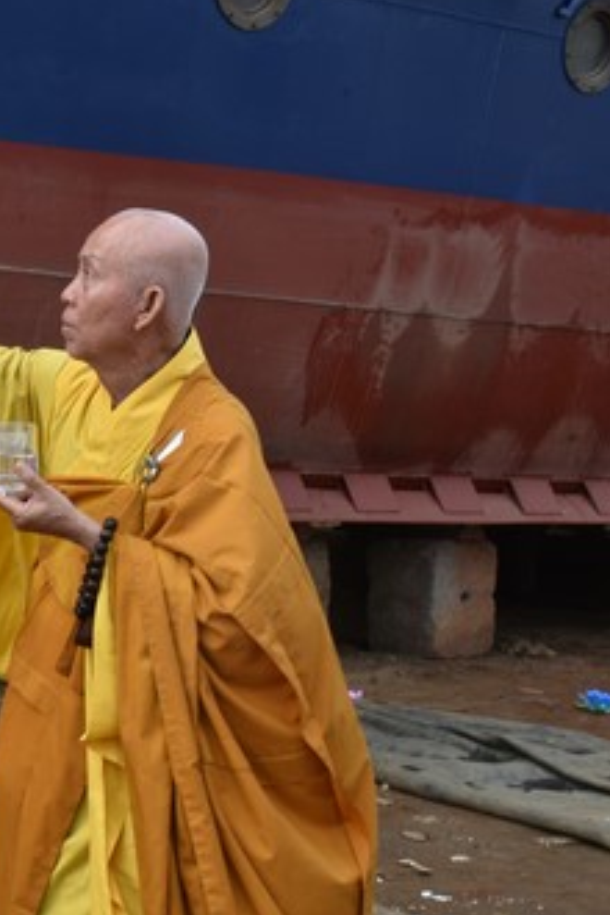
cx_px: -108
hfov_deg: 18.7
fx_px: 1754
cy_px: 455
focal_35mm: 69
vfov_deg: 29.2
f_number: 8
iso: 360
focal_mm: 35
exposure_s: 1/250
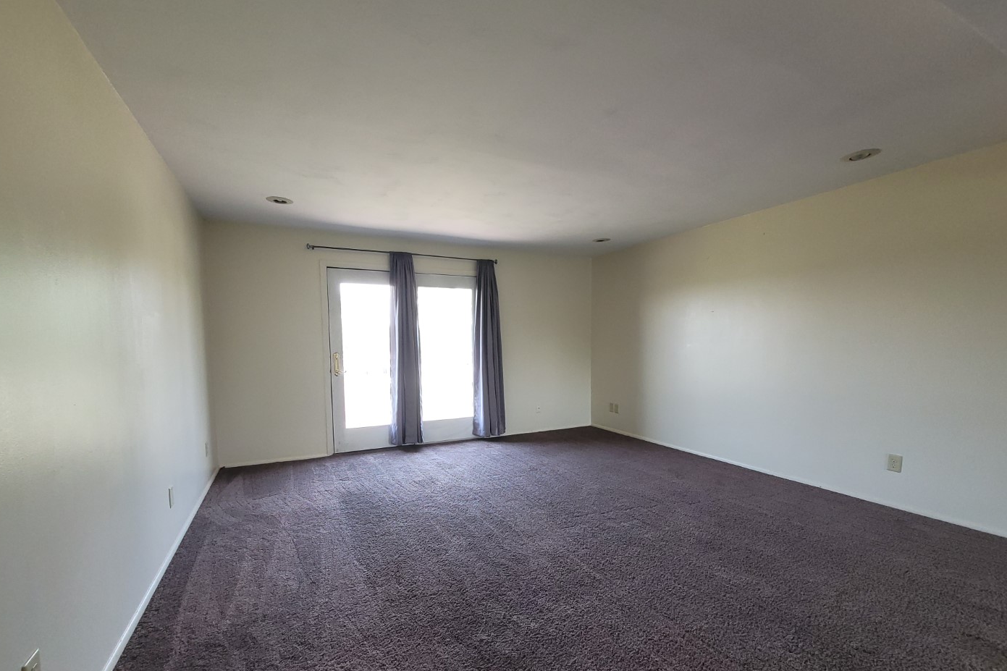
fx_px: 392
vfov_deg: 80.8
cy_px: 379
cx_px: 500
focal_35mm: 14
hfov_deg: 104.3
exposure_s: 1/60
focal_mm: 2.2
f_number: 2.2
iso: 125
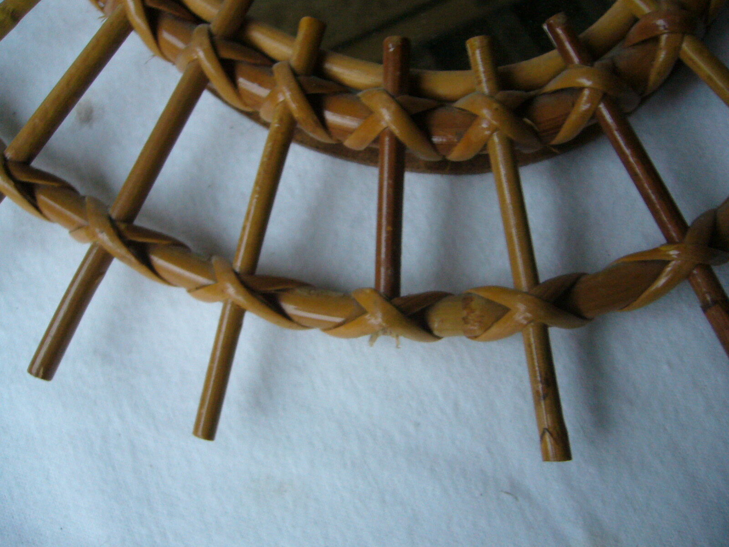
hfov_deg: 52.6
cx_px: 364
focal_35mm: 35
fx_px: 737
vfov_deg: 40.7
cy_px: 274
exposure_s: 1/8
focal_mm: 5.8
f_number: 2.8
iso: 200
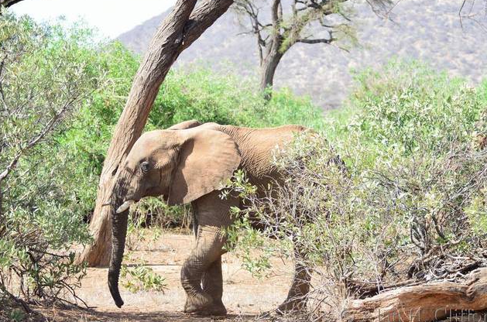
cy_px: 155
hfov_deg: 12.3
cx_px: 250
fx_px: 2253
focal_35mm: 167
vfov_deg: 8.2
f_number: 4.8
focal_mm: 100
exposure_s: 1/400
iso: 220
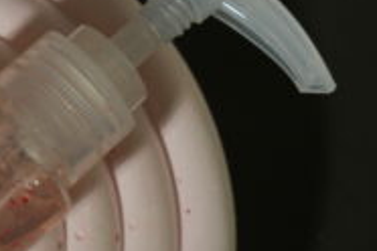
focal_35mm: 226
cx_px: -77
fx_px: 2367
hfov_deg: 9.0
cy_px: 261
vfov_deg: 6.1
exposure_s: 1/100
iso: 320
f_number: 8
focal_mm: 70
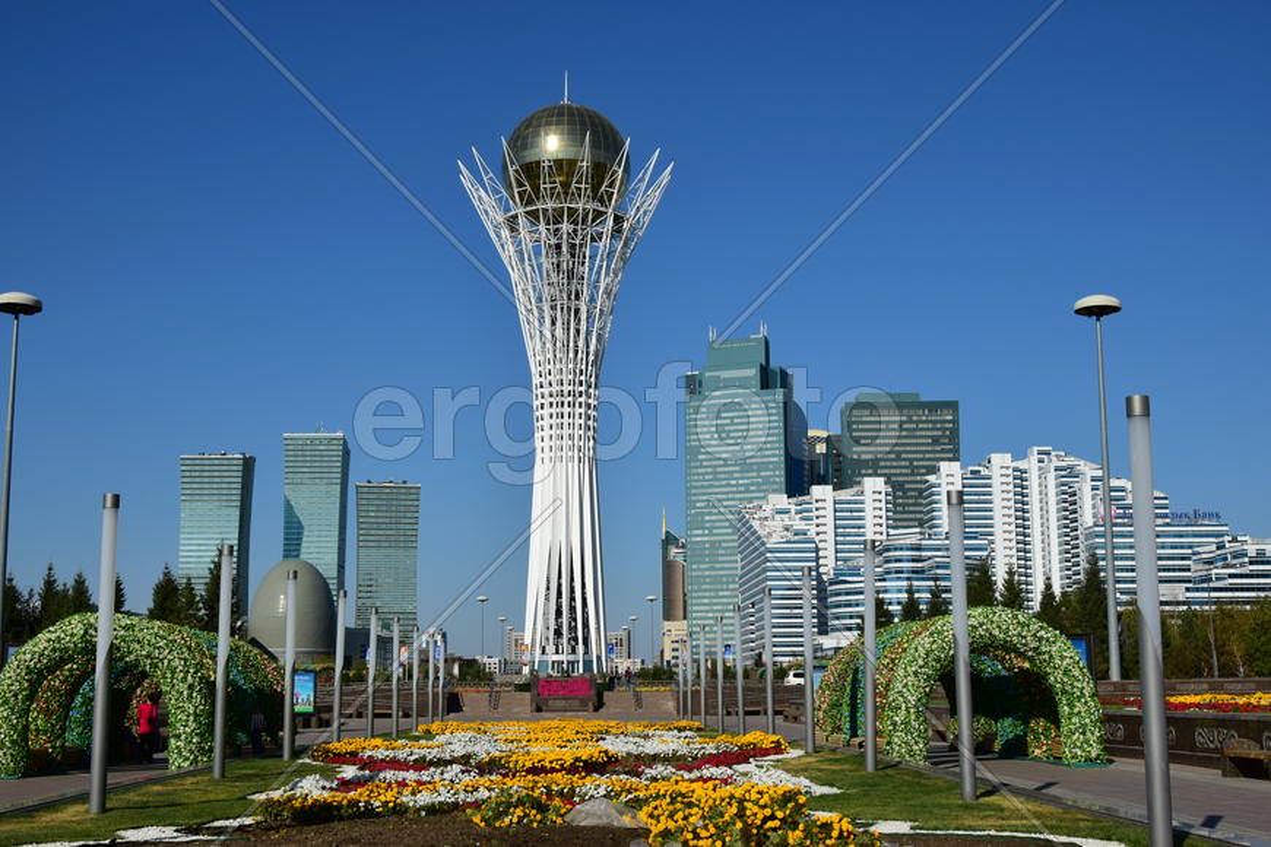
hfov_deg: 46.4
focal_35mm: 42
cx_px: 636
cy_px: 424
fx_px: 1483
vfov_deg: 31.9
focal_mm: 28
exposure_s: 1/500
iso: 100
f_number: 9
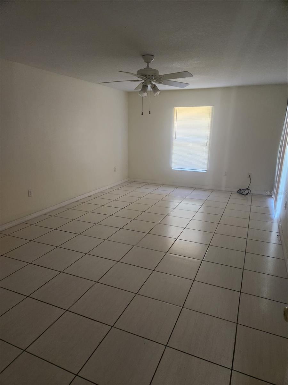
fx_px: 255
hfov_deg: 58.9
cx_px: 144
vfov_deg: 73.9
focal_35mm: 23
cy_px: 192
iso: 500
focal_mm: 5.4
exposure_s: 1/120
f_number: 1.8
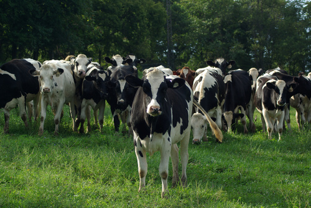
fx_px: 973
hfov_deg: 18.2
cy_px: 104
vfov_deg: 12.2
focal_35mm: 112
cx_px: 156
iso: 100
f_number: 5.6
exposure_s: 1/250
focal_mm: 75
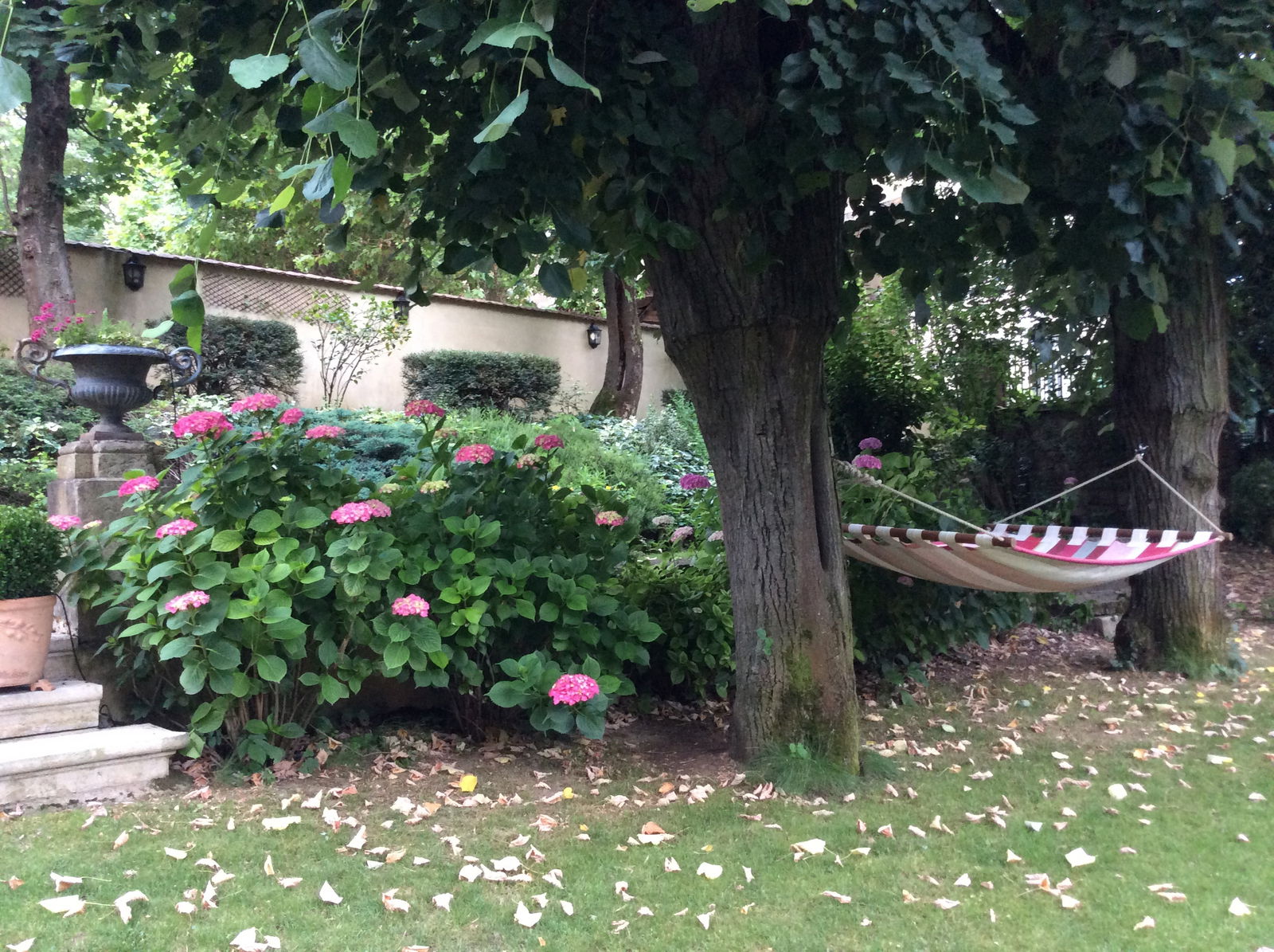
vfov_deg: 44.1
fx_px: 1176
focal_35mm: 32
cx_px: 637
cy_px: 476
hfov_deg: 56.9
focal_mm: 3.3
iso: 160
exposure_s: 1/25
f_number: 2.4
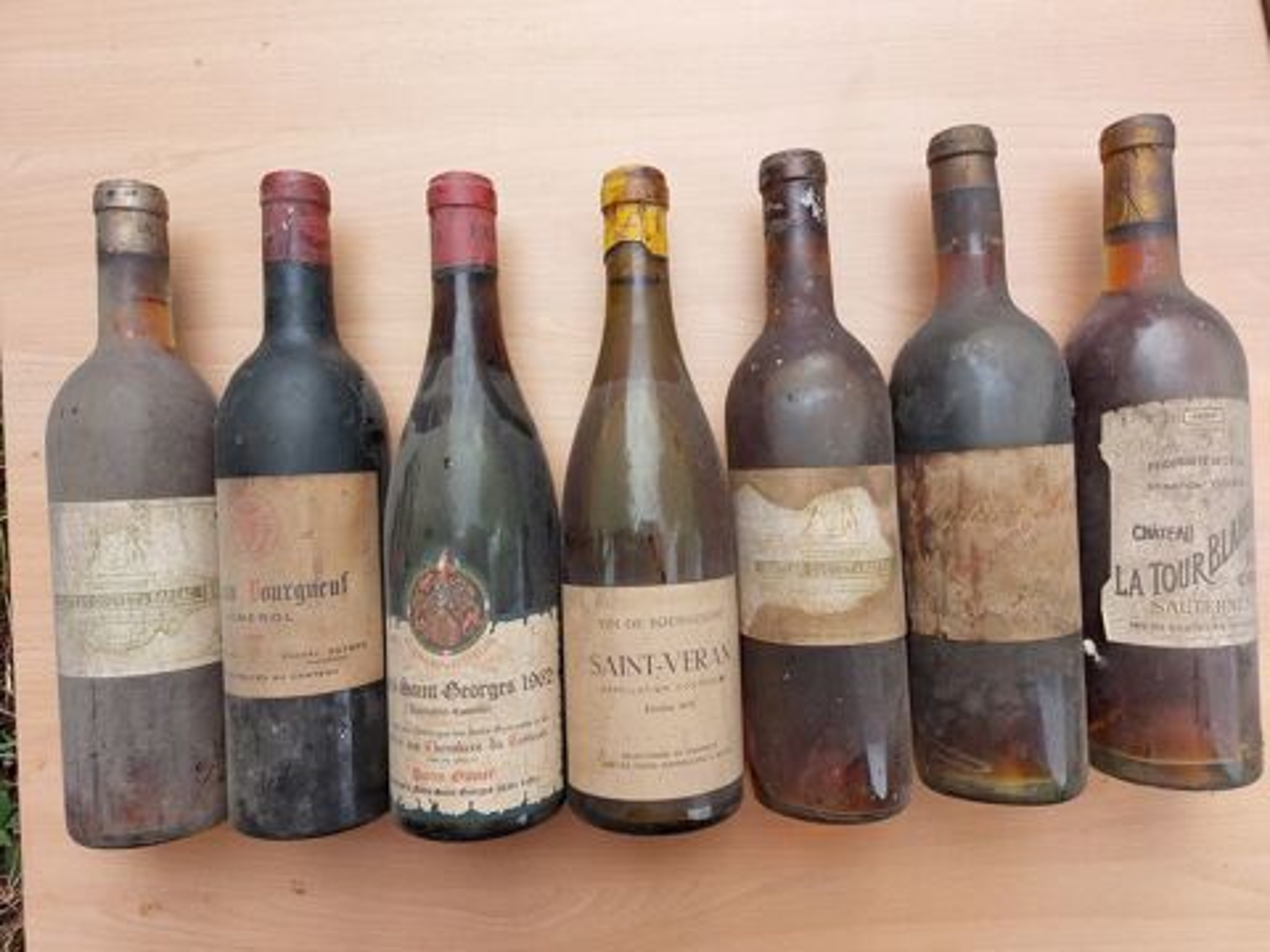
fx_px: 881
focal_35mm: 24
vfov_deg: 56.8
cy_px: 476
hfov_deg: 71.6
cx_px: 635
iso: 64
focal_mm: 5.23
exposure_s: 1/100
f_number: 1.8
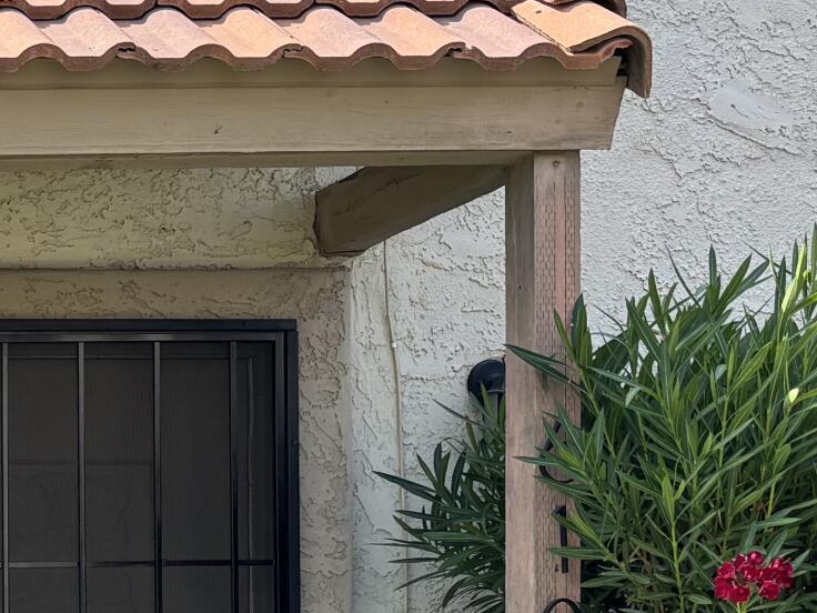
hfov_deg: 16.9
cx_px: -395
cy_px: 601
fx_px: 2502
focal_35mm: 106
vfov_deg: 13.8
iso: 50
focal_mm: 5.96
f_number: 1.6
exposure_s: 1/1115
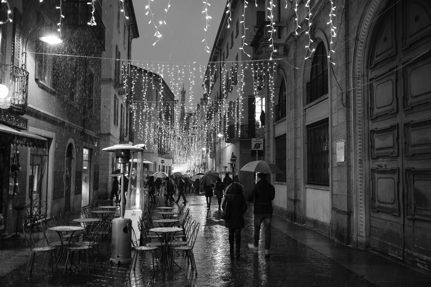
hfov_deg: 54.4
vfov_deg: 37.9
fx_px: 419
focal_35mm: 35
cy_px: 144
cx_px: 216
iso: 1600
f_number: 2.8
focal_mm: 23
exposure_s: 1/30
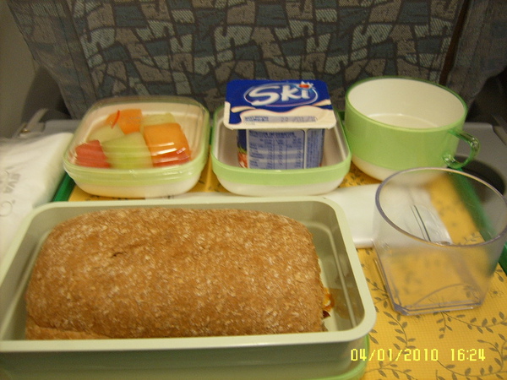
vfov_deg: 40.7
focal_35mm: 35
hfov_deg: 52.6
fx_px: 513
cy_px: 190
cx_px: 254
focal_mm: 5.8
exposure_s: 1/8
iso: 100
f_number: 2.8
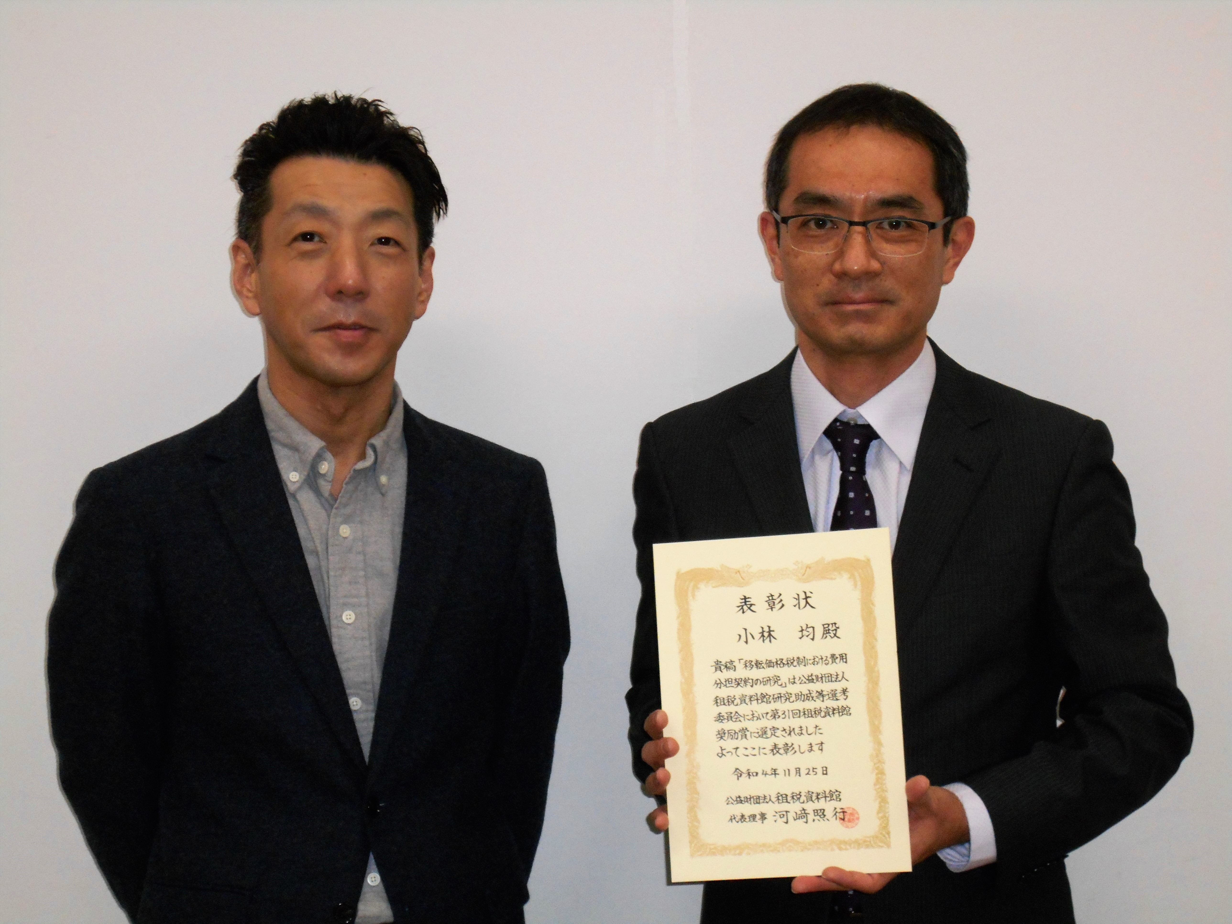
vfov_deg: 19.4
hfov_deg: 25.7
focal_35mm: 76
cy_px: 462
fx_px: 2705
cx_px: 616
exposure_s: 1/60
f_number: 5.8
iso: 360
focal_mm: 13.5
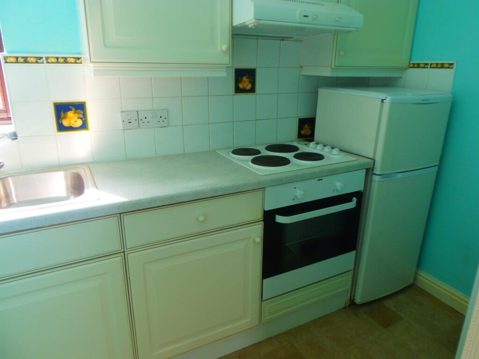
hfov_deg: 71.6
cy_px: 180
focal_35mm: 24
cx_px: 240
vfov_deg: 56.8
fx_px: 332
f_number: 2.9
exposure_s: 1/60
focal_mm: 4.3
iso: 64
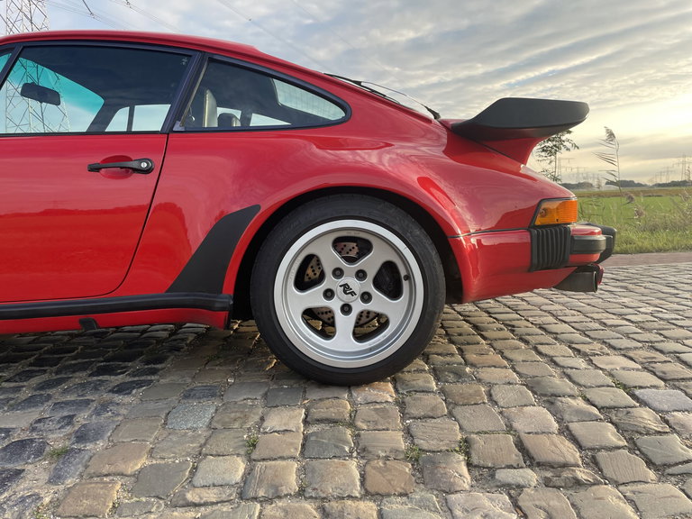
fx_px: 520
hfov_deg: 67.3
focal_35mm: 26
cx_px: 346
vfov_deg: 53.1
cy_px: 260
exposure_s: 1/435
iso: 32
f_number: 1.6
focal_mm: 4.2
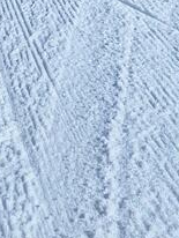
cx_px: 24
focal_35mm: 115
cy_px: -317
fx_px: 791
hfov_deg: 12.8
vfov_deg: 13.2
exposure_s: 1/6098
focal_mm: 5.54
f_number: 1.8
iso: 40
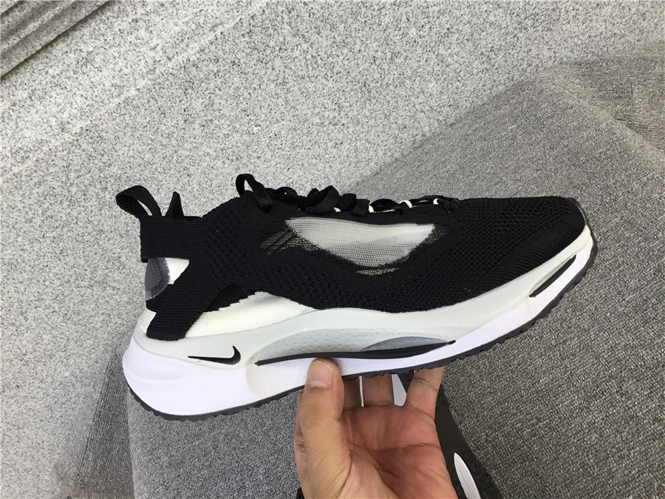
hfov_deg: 58.4
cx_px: 332
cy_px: 250
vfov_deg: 45.4
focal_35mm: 31
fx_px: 596
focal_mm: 3.3
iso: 25
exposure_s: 1/156
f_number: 2.4
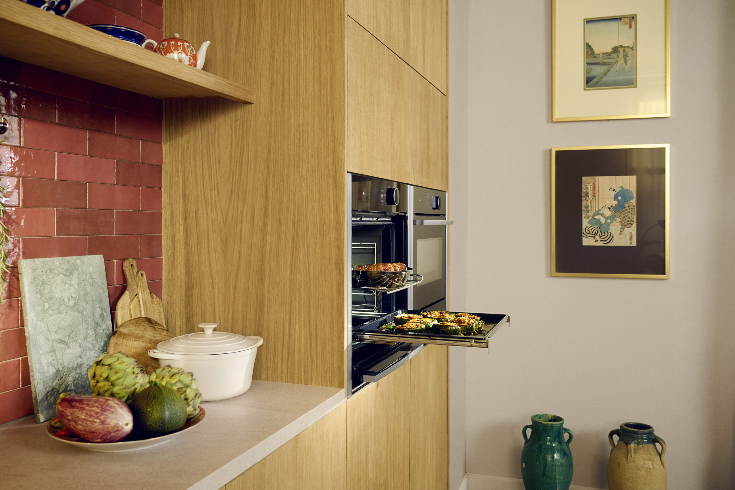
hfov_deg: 58.7
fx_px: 653
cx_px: 368
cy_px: 245
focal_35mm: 32
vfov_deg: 41.1
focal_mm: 32
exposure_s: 1/60
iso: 800
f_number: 5
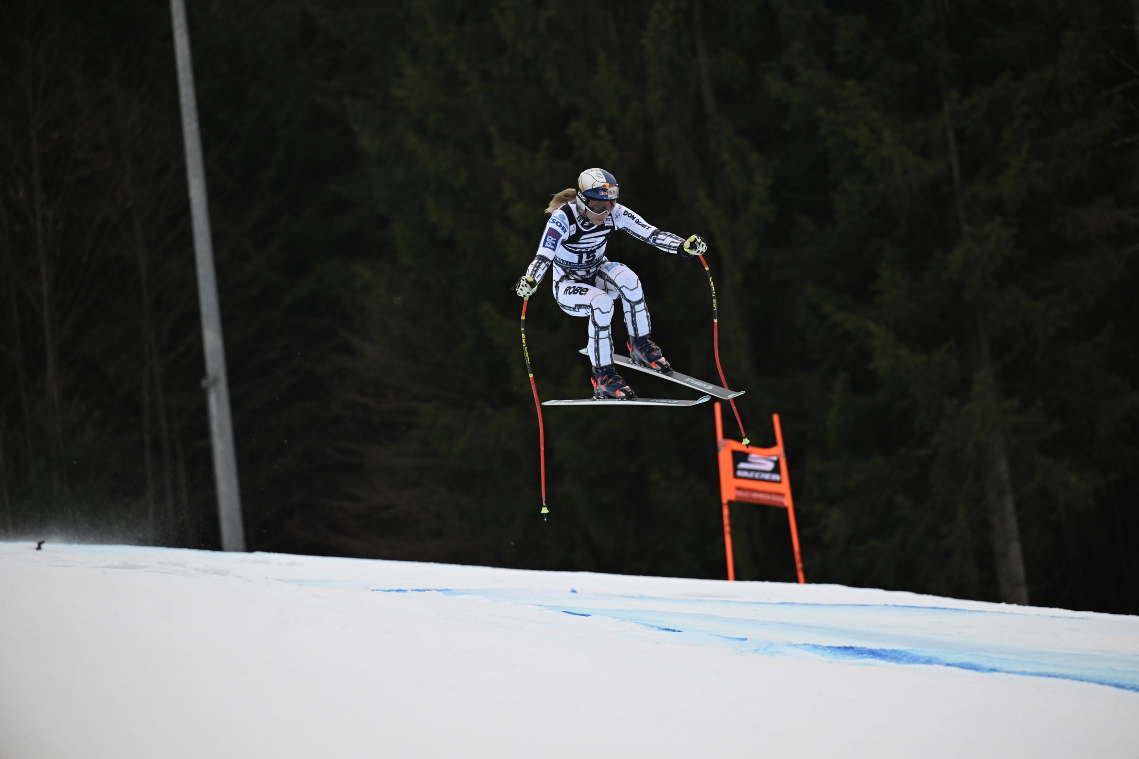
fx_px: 6327
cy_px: 380
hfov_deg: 10.3
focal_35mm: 200
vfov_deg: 6.9
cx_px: 570
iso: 1250
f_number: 3.5
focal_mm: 200
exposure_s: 1/3200
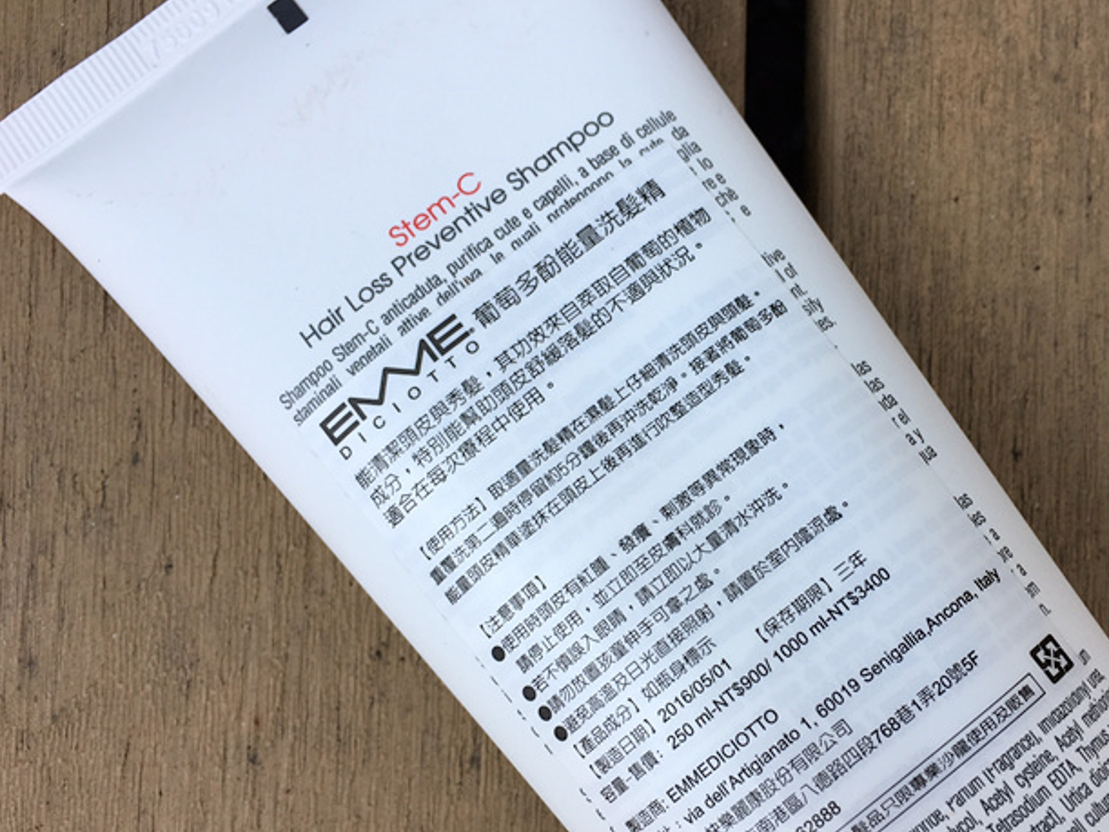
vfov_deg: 37.6
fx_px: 1217
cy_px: 481
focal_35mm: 38
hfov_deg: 48.4
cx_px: 710
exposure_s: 1/169
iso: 25
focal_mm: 4.15
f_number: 2.2
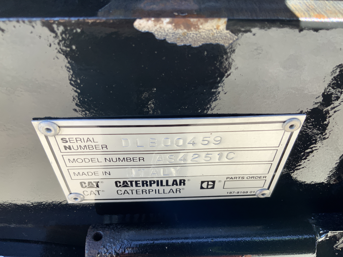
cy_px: 128
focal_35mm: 29
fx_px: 287
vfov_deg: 48.2
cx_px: 172
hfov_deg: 61.7
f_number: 1.8
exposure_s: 1/158
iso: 16
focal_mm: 3
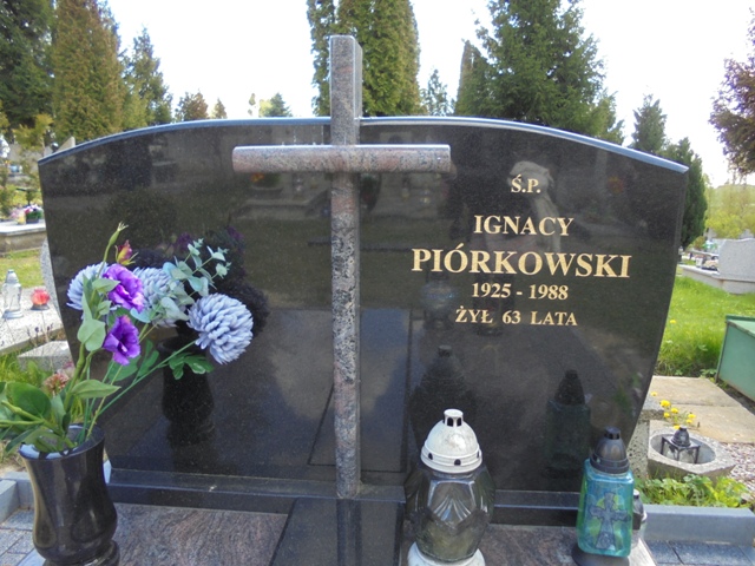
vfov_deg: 53.1
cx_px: 378
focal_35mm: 26
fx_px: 567
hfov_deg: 67.3
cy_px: 283
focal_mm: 4.6
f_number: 3.5
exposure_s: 1/100
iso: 100
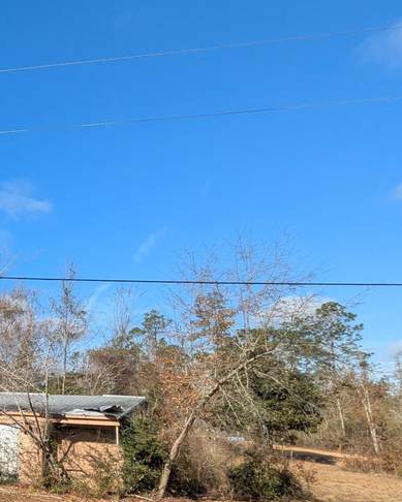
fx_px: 535
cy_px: 346
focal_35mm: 36
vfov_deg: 49.1
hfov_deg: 29.4
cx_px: -167
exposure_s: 1/1658
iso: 49
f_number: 2.2
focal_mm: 1.83
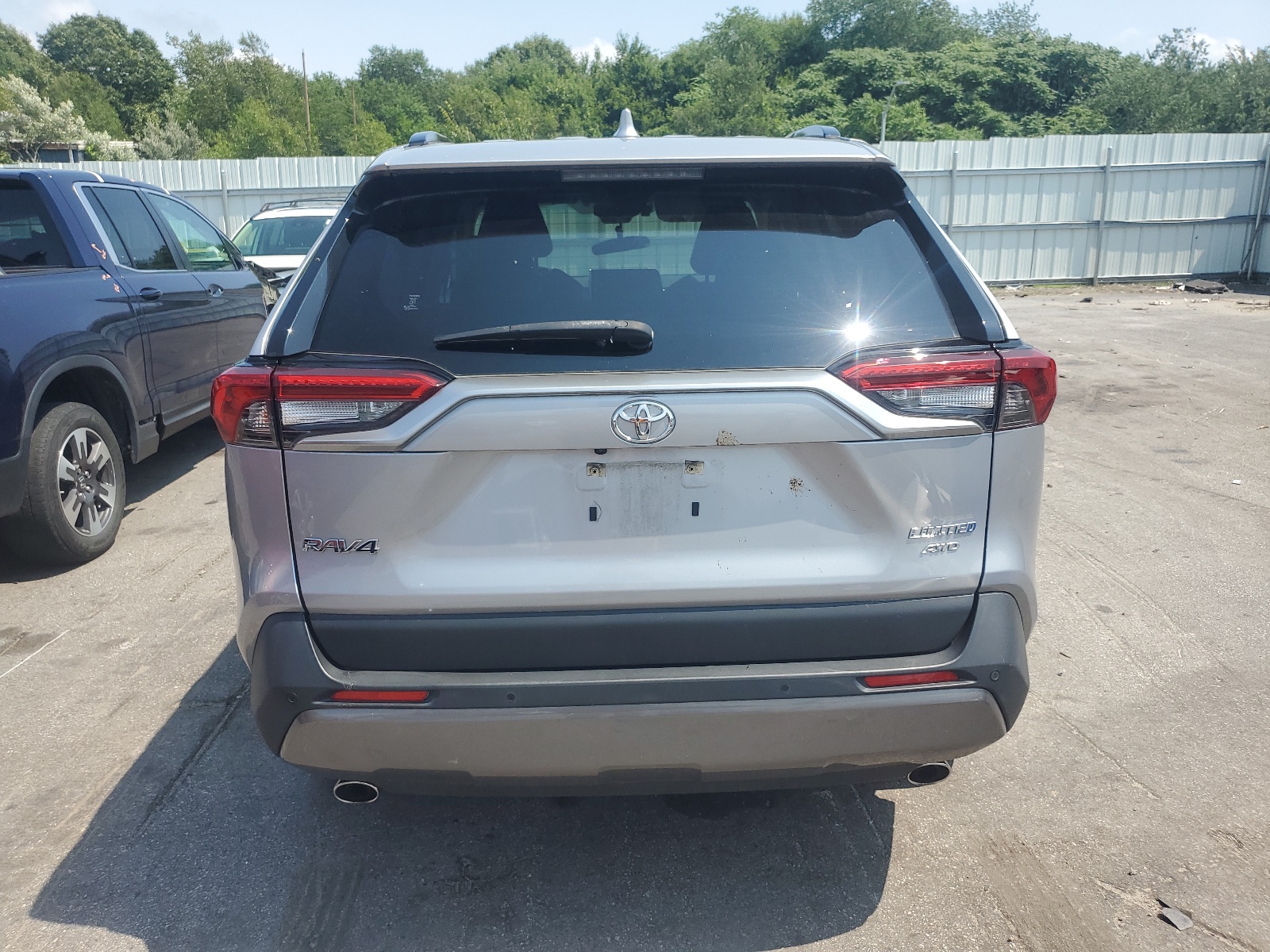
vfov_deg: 53.1
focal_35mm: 26
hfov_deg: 67.3
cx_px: 635
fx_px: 954
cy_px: 476
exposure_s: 1/2000
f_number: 1.5
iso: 50
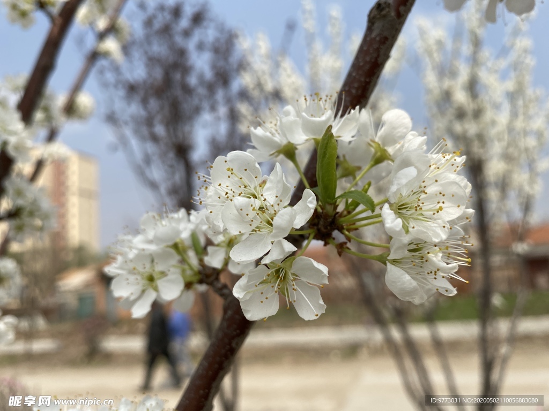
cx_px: 274
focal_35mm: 26
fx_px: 412
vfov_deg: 53.1
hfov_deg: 67.3
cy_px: 206
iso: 32
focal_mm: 4.25
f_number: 1.8
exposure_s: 1/4000
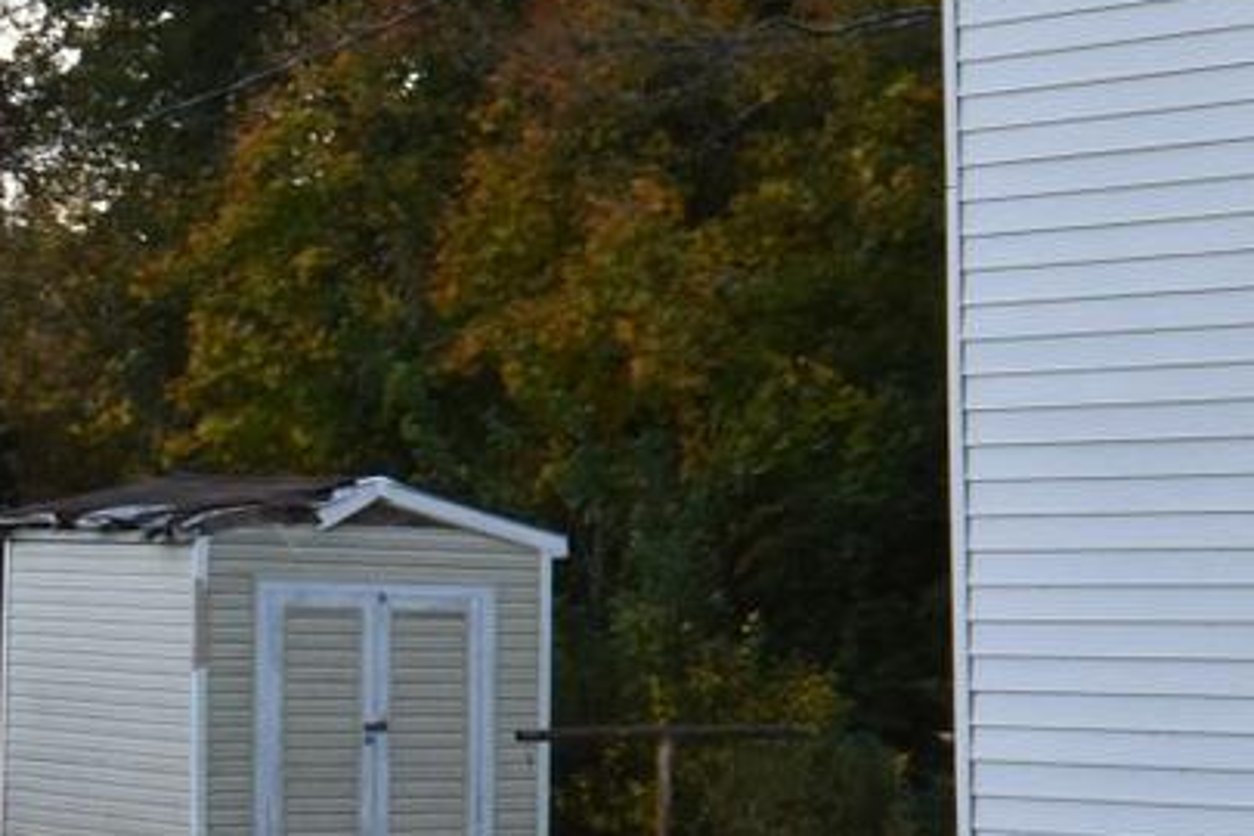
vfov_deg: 8.2
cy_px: 680
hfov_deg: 10.9
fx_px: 5817
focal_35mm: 167
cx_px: 2715
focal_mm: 22
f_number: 8
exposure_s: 1/250
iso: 400
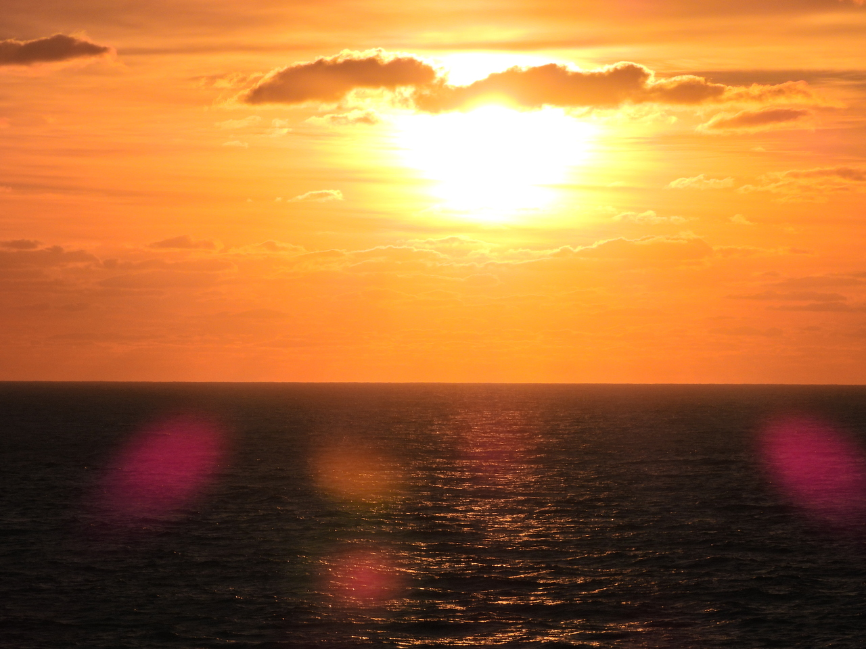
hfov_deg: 10.7
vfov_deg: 8.0
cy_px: 324
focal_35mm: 185
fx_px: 4628
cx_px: 433
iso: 100
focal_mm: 33
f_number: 8
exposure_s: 1/2000
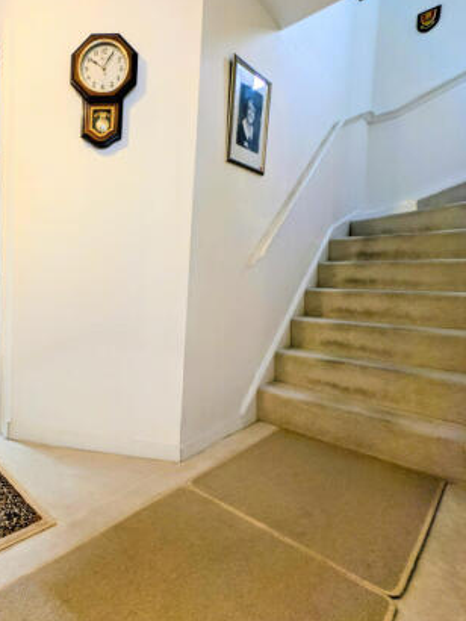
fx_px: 305
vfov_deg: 91.0
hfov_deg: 67.8
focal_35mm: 17
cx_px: 94
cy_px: 301
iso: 55
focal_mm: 2.23
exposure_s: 1/27.8
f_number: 1.95
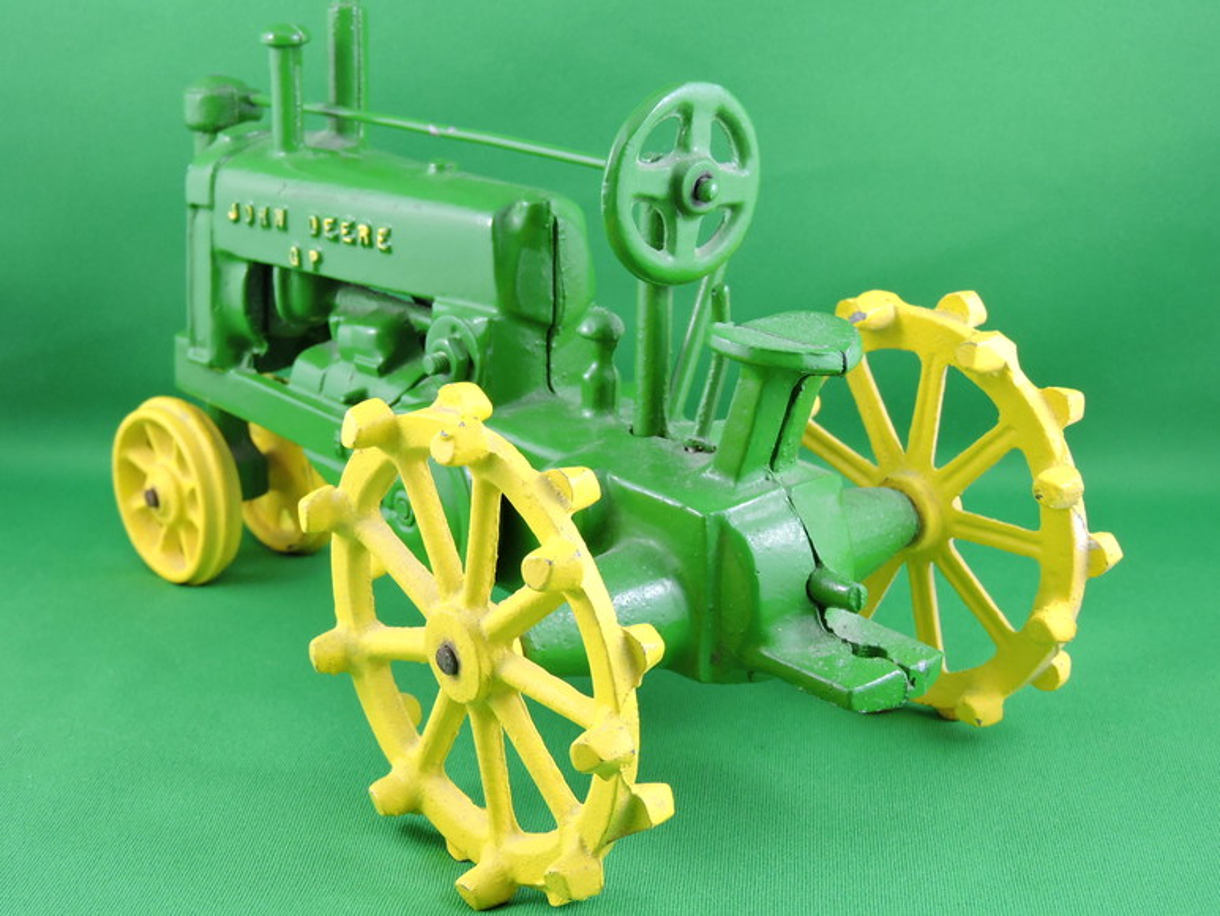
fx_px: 2115
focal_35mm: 60
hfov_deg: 32.2
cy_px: 458
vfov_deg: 24.4
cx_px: 610
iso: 250
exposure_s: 1/30
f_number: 4.2
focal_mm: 10.7
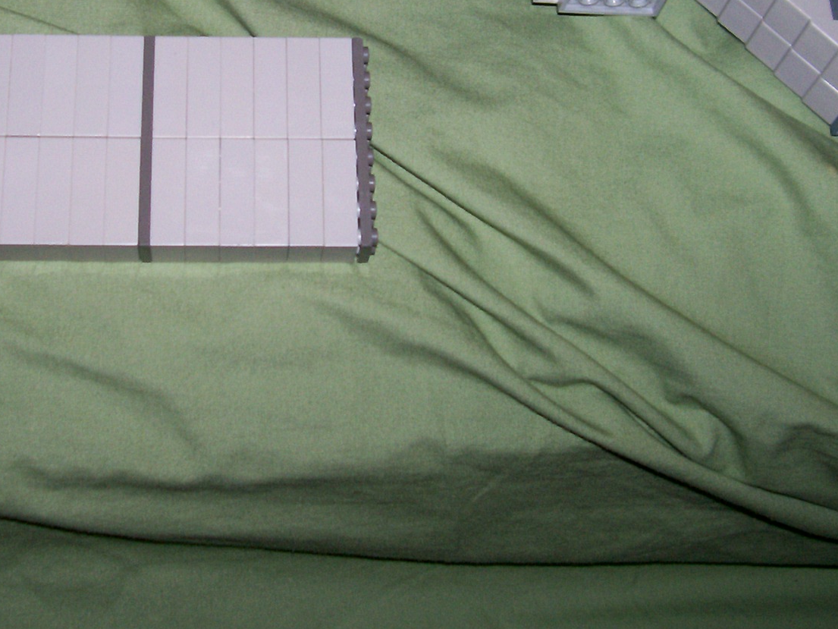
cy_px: 87
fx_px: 1525
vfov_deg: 22.8
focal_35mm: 63
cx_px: 344
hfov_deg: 30.7
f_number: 2.7
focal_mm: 5.6
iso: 80
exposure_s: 1/64
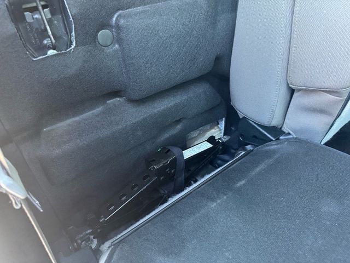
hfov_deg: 71.6
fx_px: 243
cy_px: 132
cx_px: 175
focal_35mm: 24
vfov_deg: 56.8
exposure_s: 1/60
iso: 800
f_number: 1.78
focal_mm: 6.76
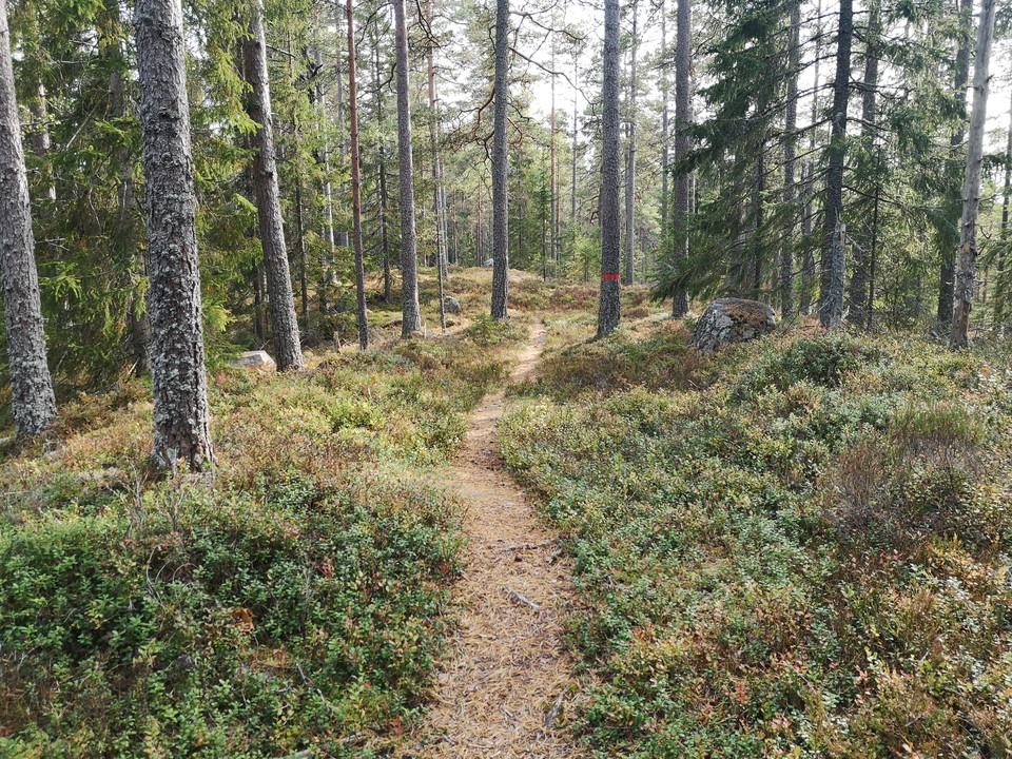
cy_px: 380
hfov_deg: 65.3
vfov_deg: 51.4
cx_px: 506
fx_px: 789
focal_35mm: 27
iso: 50
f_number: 1.8
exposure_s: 1/153
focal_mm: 3.95
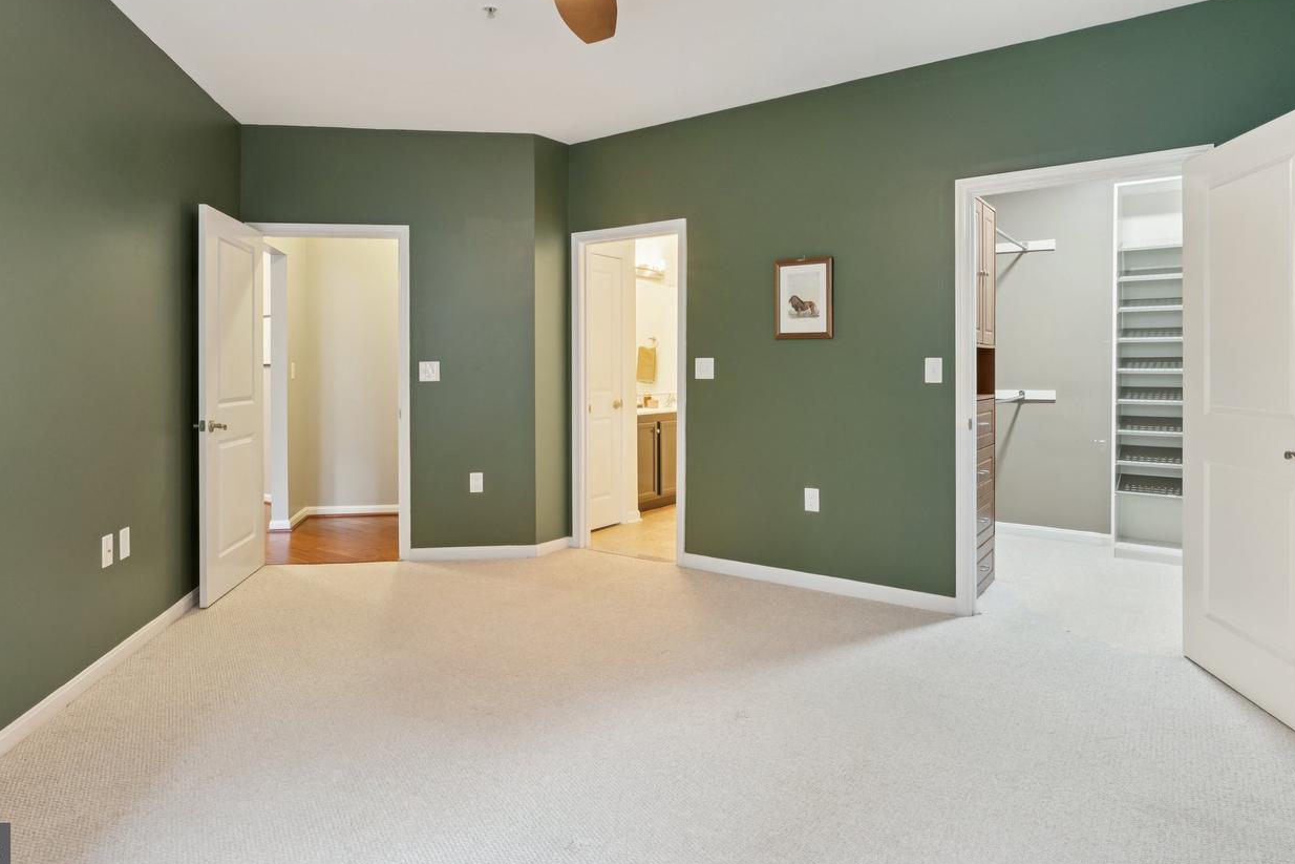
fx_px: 755
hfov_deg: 81.1
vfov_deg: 59.3
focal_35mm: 21
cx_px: 602
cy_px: 373
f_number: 9
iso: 400
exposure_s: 1/2.5
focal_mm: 12.1
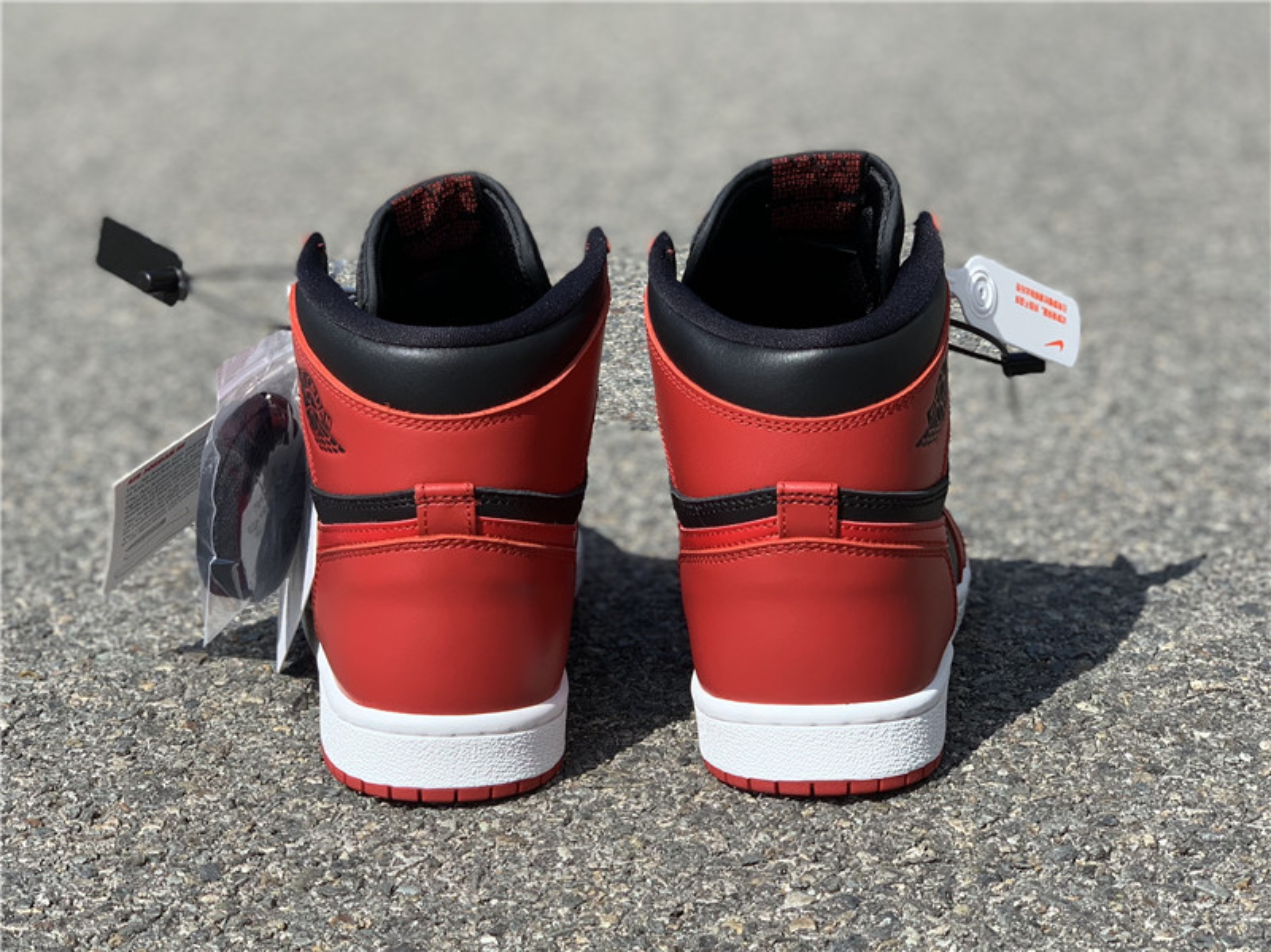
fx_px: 1908
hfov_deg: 36.8
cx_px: 636
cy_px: 476
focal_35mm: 52
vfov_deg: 28.0
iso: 16
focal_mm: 6
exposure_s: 1/826
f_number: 2.4
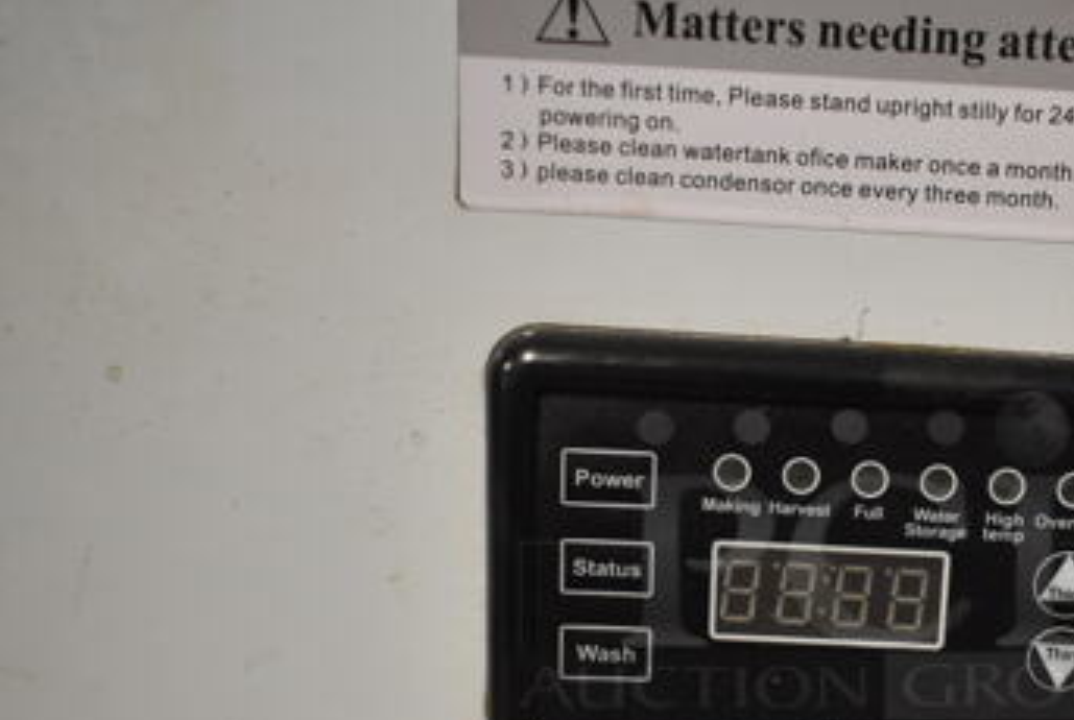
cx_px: 849
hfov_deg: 39.5
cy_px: 554
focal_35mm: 48
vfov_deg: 27.7
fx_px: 1434
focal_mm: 18
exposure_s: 1/30
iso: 900
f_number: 3.5
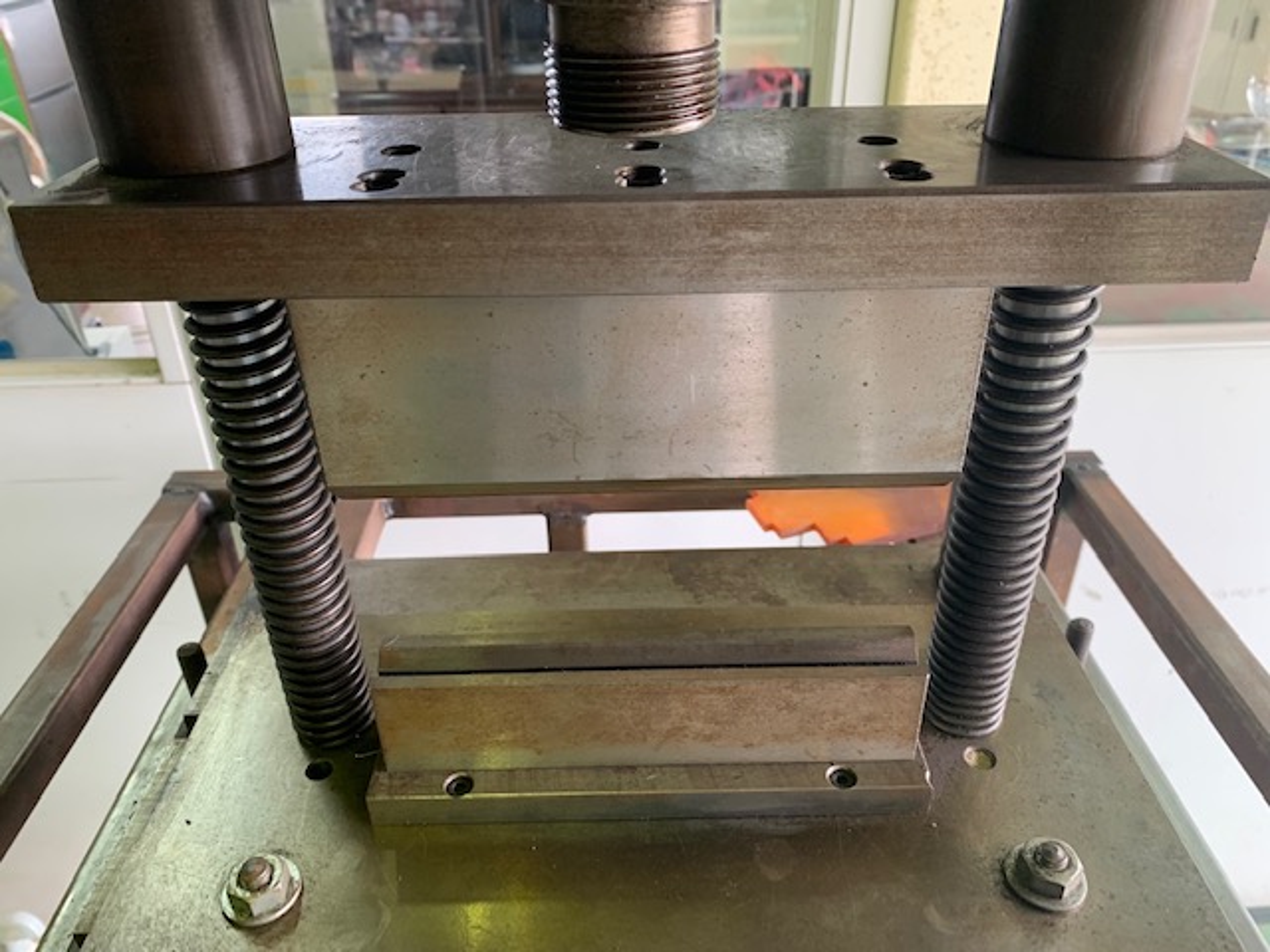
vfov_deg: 53.1
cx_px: 635
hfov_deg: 67.3
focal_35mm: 26
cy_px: 476
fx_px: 954
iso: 200
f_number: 1.8
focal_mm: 4.25
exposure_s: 1/60
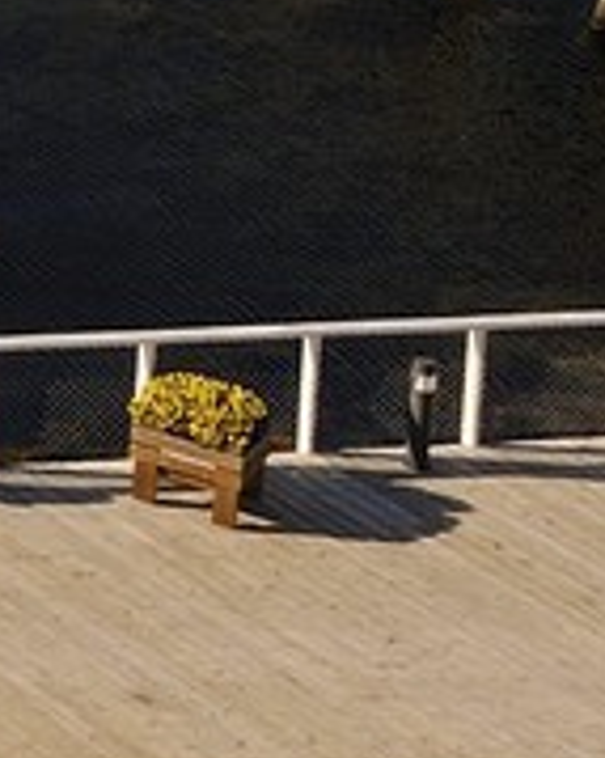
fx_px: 5063
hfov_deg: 5.1
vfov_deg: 7.7
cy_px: -1338
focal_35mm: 226
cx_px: -2619
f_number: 14
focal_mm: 27
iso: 200
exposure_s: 1/160
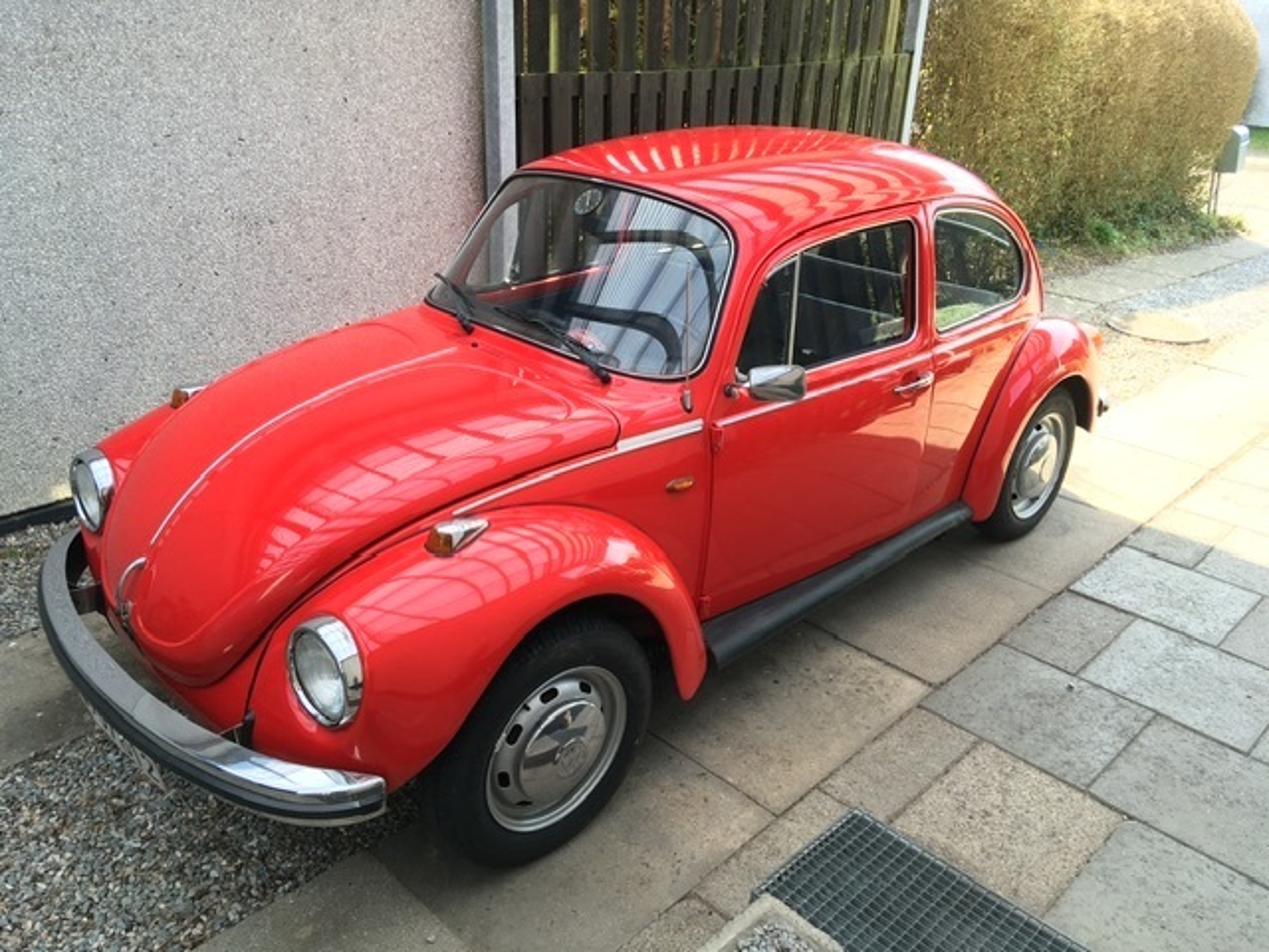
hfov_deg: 61.7
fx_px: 1063
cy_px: 476
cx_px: 634
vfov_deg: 48.2
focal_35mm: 29
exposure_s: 1/100
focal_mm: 4.15
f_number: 2.2
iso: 25
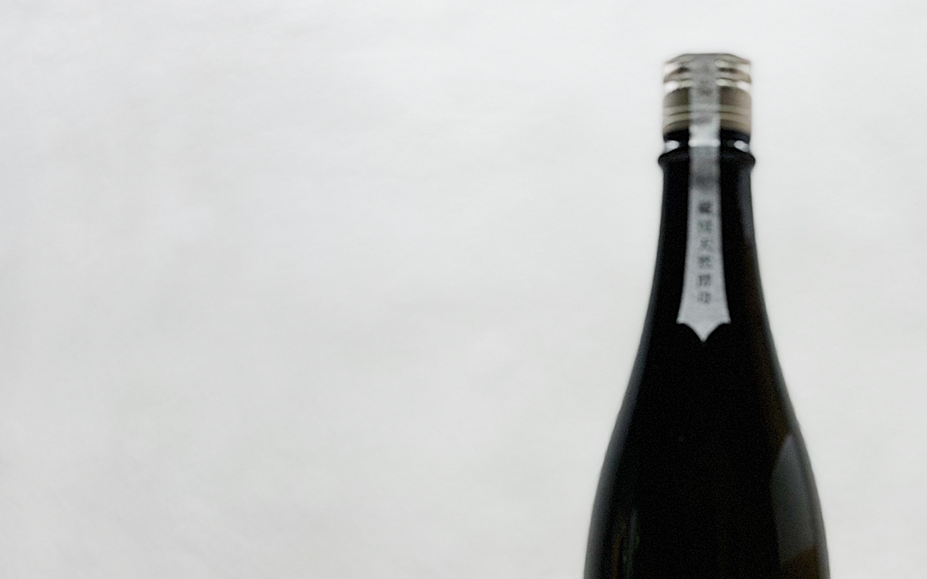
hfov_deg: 22.8
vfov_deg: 14.4
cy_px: 533
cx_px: 699
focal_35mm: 90
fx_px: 2274
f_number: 2
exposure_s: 1/100
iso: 100
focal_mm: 6
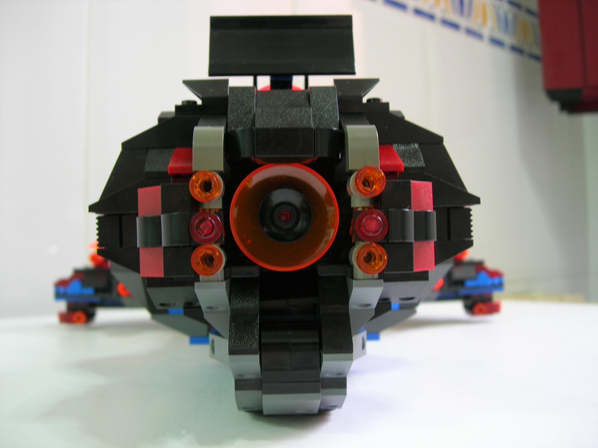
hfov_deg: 49.0
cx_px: 299
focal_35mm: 38
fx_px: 656
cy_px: 224
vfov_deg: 37.7
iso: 64
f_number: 2.8
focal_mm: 7.8
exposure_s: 1/6.5
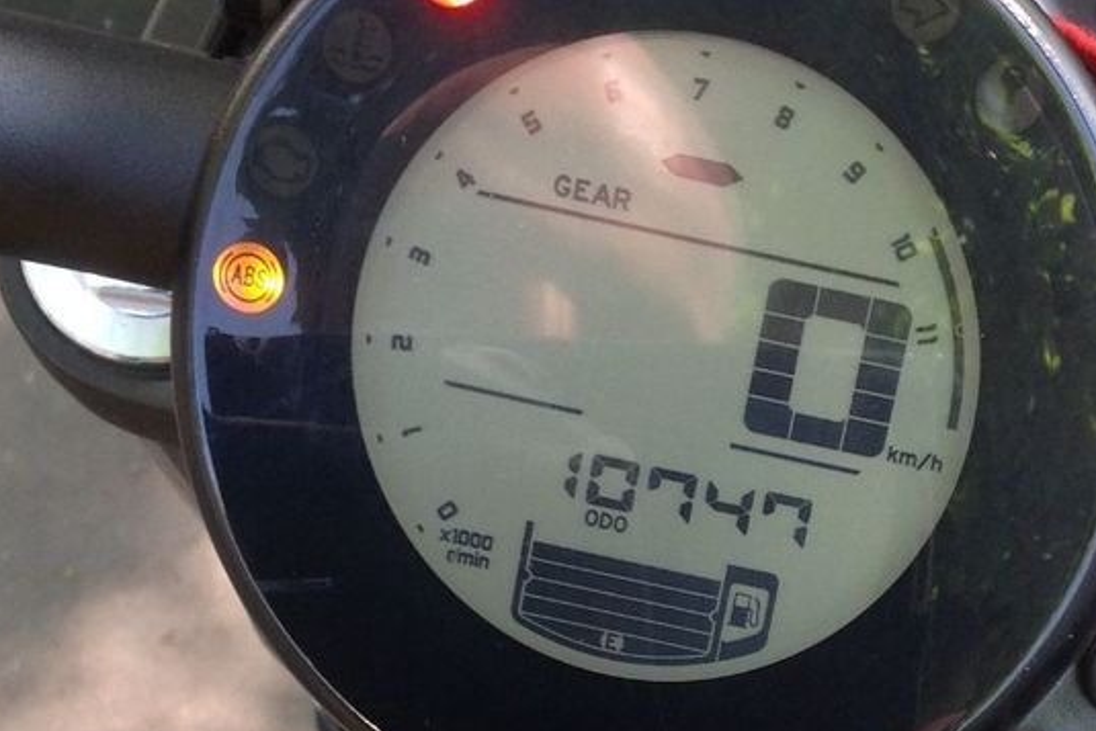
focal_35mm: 87
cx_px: 764
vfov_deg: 15.1
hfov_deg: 23.2
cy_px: 913
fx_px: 2649
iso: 80
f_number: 2.4
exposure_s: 1/120
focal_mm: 4.28
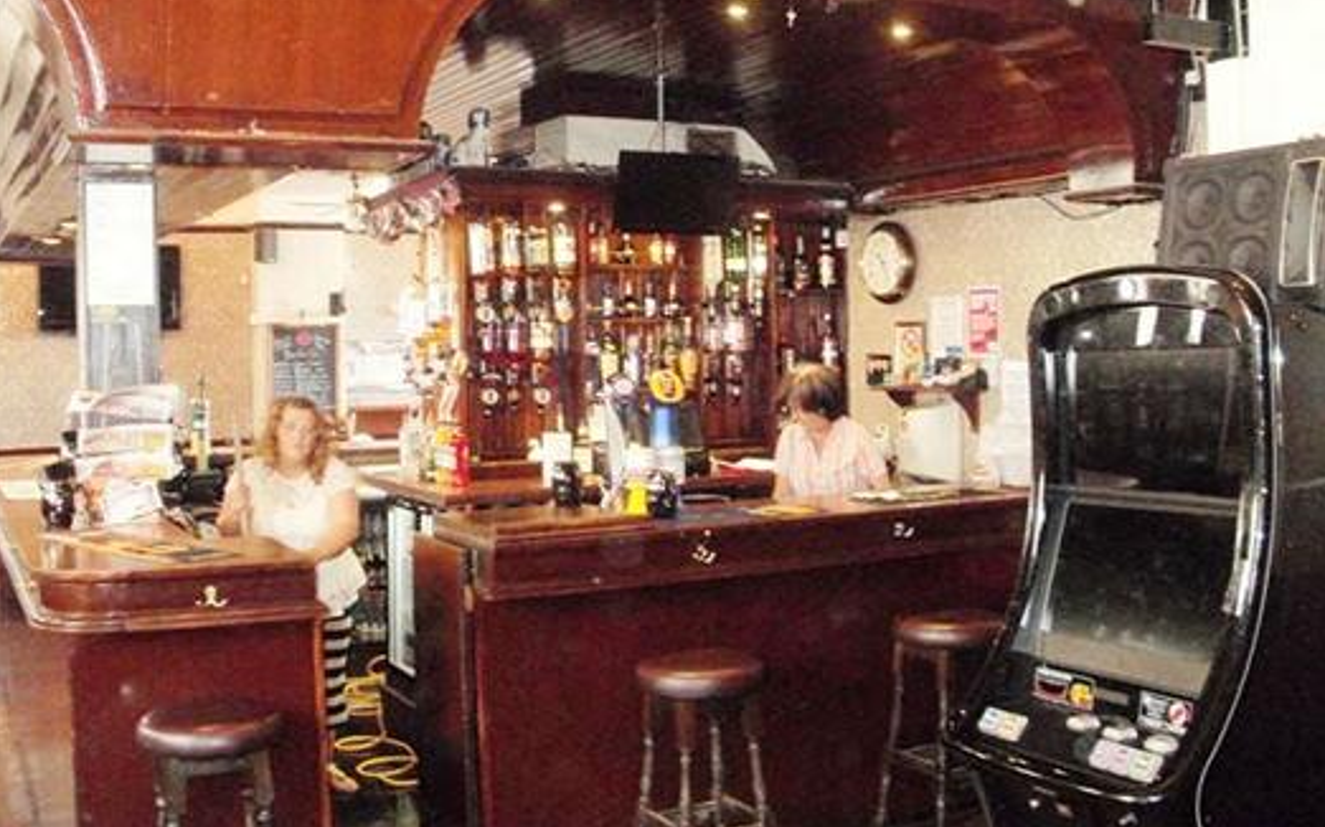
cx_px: 666
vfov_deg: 32.8
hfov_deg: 50.4
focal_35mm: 39
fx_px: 1408
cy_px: 406
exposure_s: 1/30
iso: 800
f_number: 3.5
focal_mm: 6.3
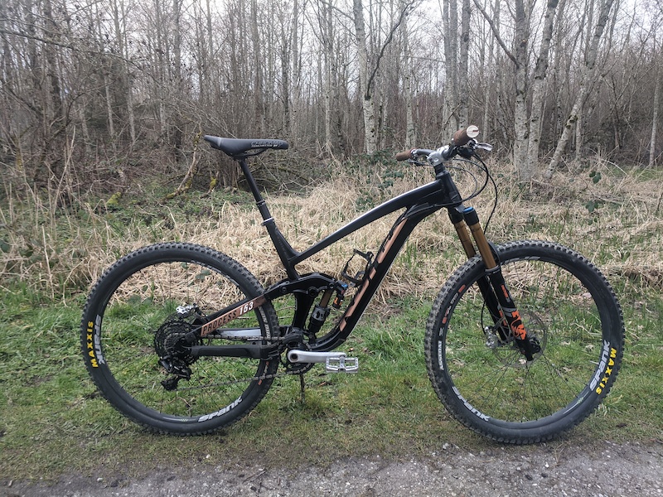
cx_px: 332
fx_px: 498
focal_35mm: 26
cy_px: 248
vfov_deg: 53.1
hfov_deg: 67.3
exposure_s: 1/303
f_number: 2
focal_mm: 4.67
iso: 49
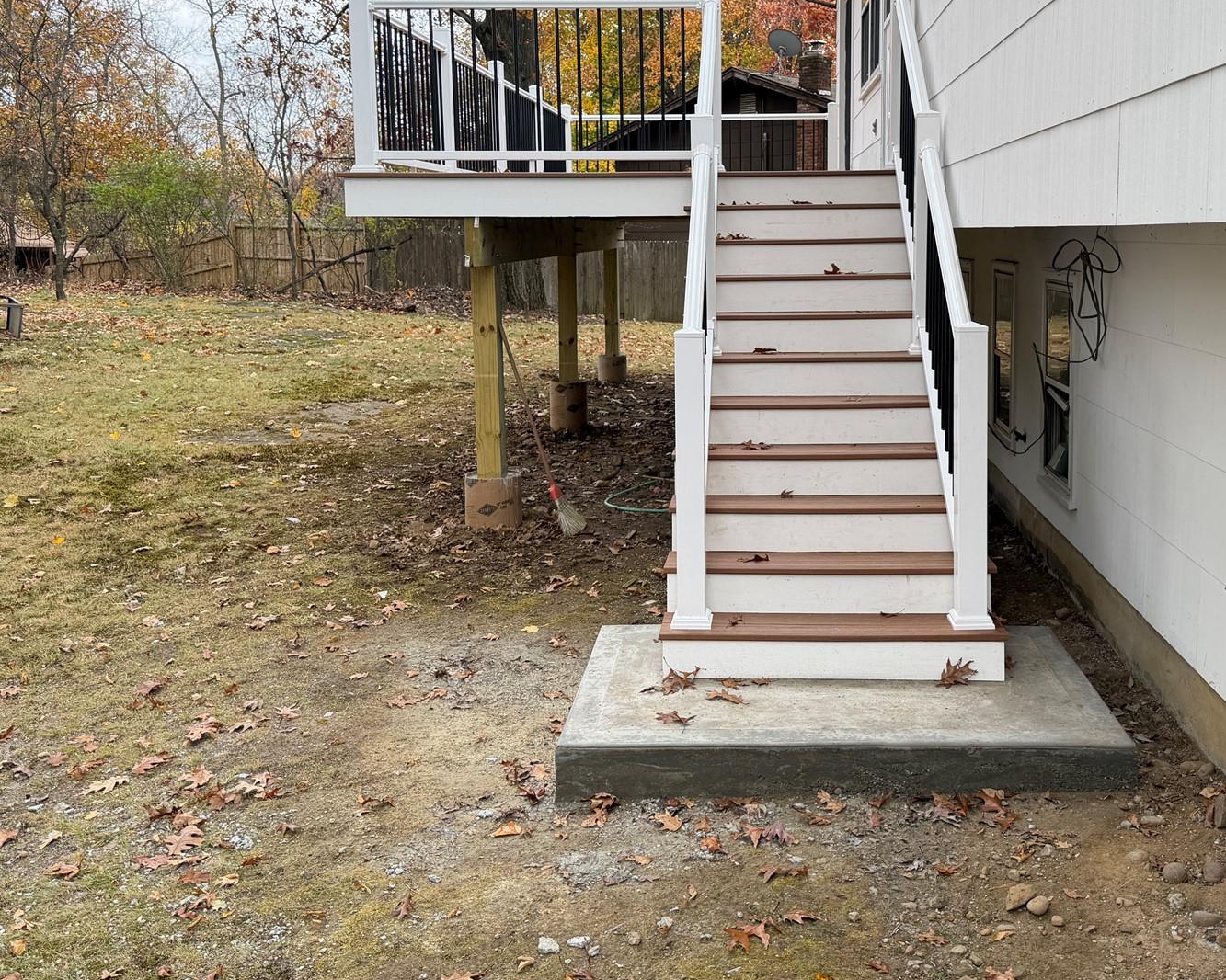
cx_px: 721
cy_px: 347
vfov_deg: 40.8
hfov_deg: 50.0
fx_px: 1306
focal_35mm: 36
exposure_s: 1/307
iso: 80
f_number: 1.78
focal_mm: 6.76
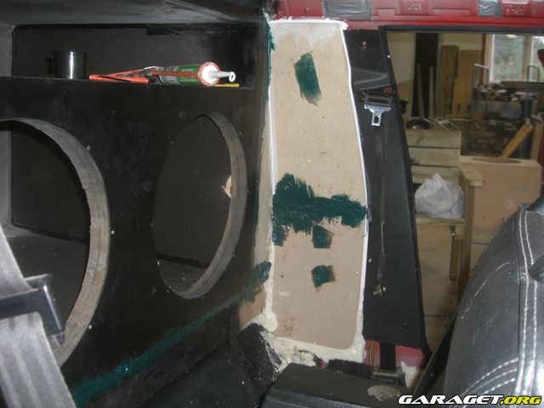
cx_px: 272
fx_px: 597
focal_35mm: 38
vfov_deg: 37.7
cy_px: 204
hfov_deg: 49.0
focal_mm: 6.2
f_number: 2.7
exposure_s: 1/60
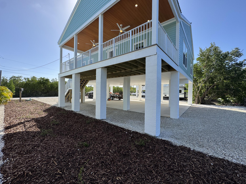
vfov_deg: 85.7
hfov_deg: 102.1
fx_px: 99
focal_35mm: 14
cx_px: 123
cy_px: 92
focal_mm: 2.22
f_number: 2.2
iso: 50
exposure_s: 1/1078
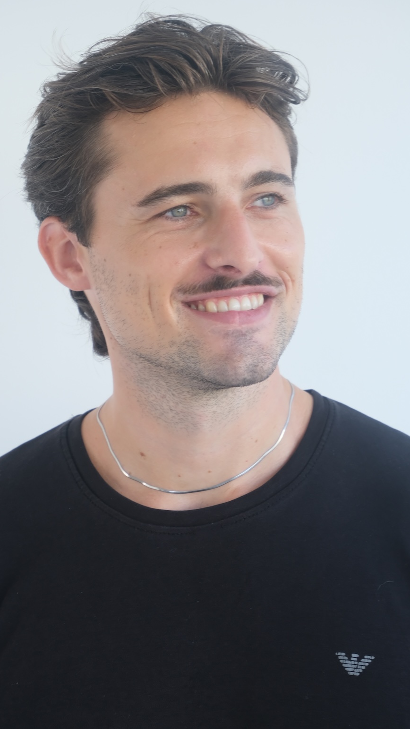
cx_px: 189
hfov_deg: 16.8
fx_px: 1391
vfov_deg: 29.4
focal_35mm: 72
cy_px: 366
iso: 400
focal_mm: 45
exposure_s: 1/60
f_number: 5.6
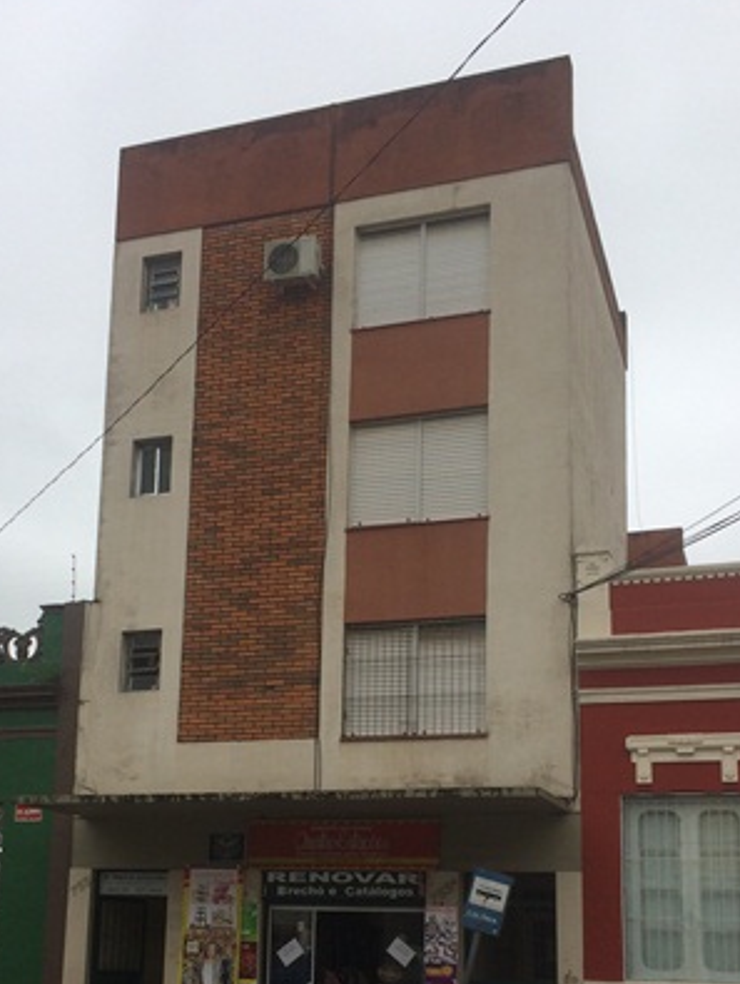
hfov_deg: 32.8
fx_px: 1252
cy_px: 715
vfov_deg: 41.9
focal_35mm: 44
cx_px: 304
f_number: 2.2
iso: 32
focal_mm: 4.15
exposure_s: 1/1866
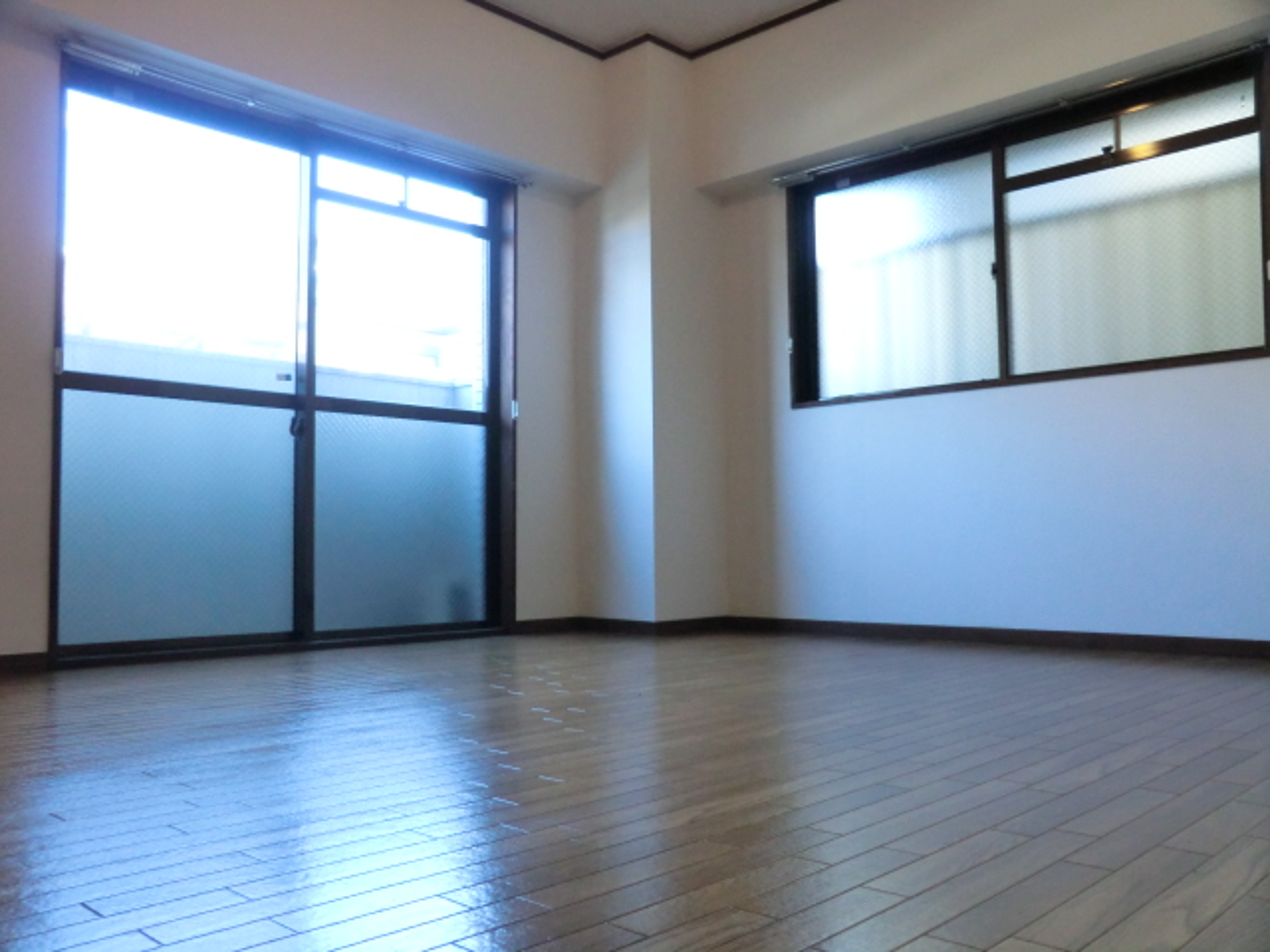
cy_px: 476
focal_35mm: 29
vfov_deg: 48.2
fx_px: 1064
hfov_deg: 61.7
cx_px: 635
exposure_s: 1/60
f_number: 3.5
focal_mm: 5.2
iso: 400
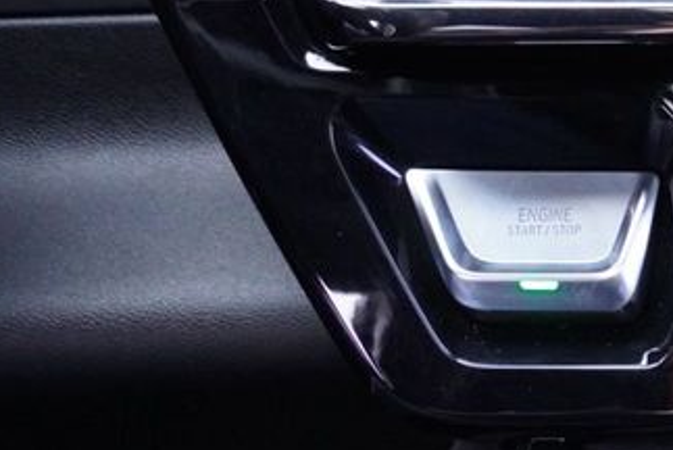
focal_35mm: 76
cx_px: 1015
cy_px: 408
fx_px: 1422
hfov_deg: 22.0
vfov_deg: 17.7
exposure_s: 1/60
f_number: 3.5
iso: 4000
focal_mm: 16
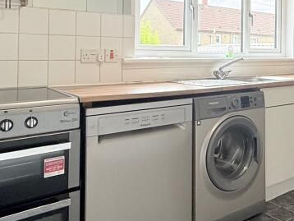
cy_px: 48
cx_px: 237
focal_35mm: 40
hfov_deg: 44.4
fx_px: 340
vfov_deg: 35.0
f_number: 2.2
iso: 64
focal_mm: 2.22
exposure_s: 1/162
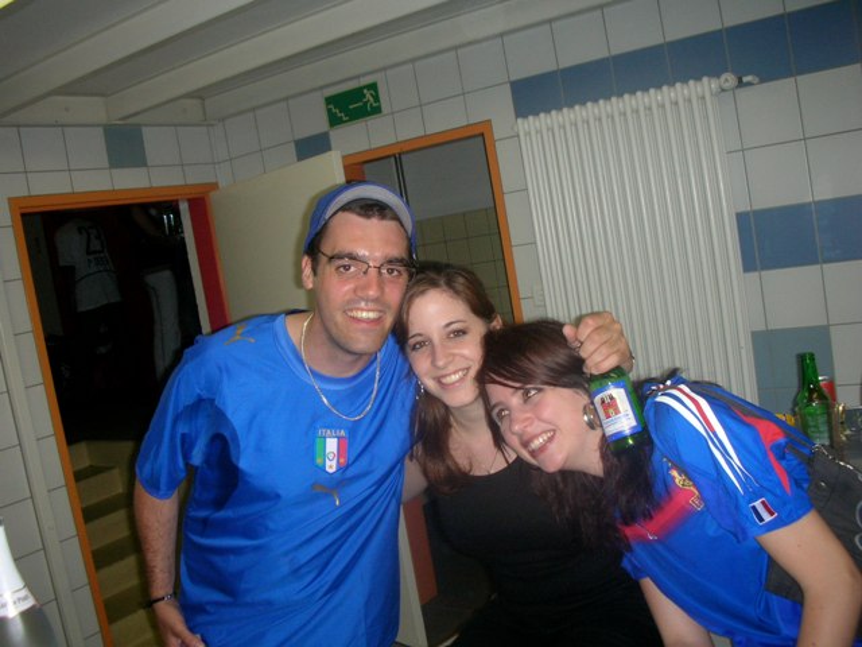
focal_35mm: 35
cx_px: 431
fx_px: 872
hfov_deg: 52.6
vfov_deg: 40.7
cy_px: 324
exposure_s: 1/60.1
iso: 109
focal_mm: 5.8
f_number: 3
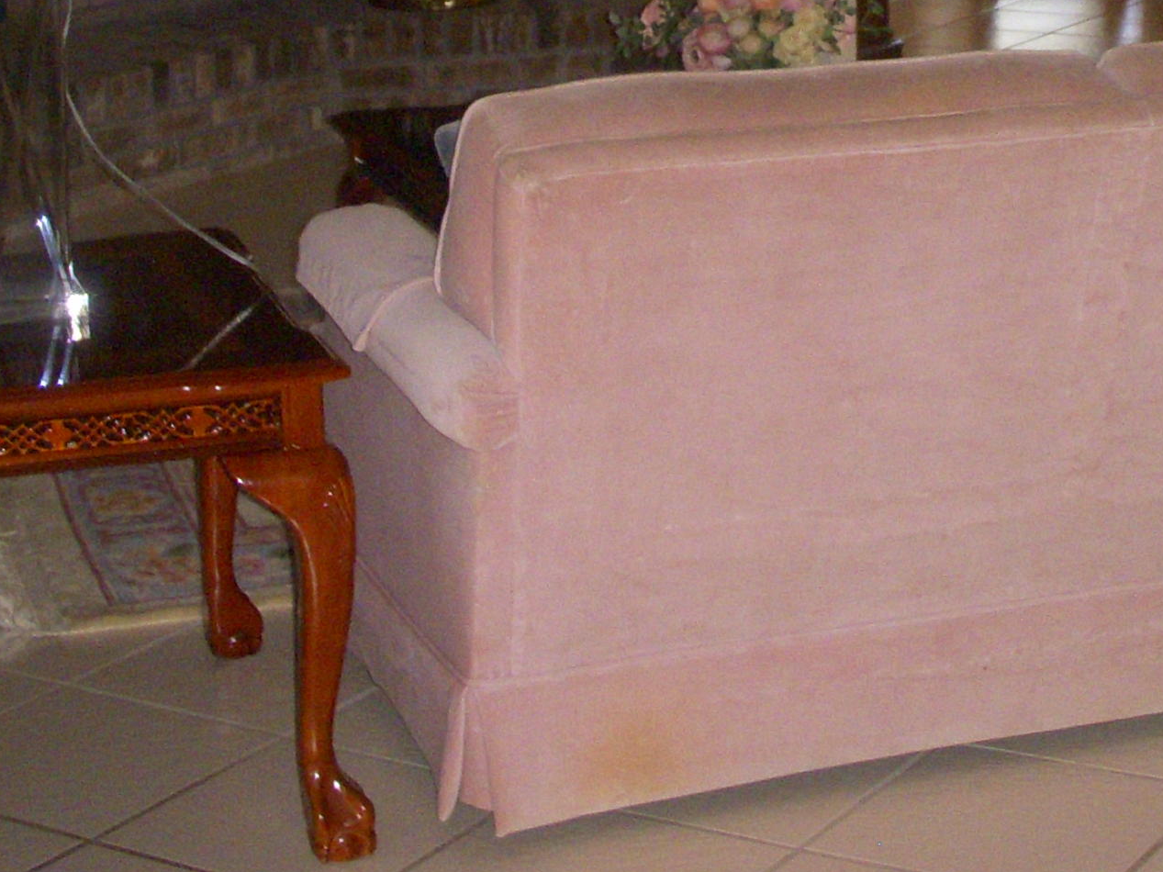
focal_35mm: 90
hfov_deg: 21.5
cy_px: -104
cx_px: 957
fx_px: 3023
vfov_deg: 15.9
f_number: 3.3
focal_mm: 6.3
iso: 400
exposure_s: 1/125
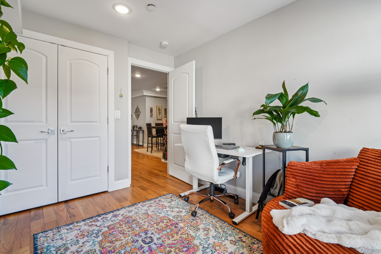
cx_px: 190
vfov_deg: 73.7
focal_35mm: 16
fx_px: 169
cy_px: 127
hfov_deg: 96.7
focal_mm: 16
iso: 400
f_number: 8
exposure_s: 1/13
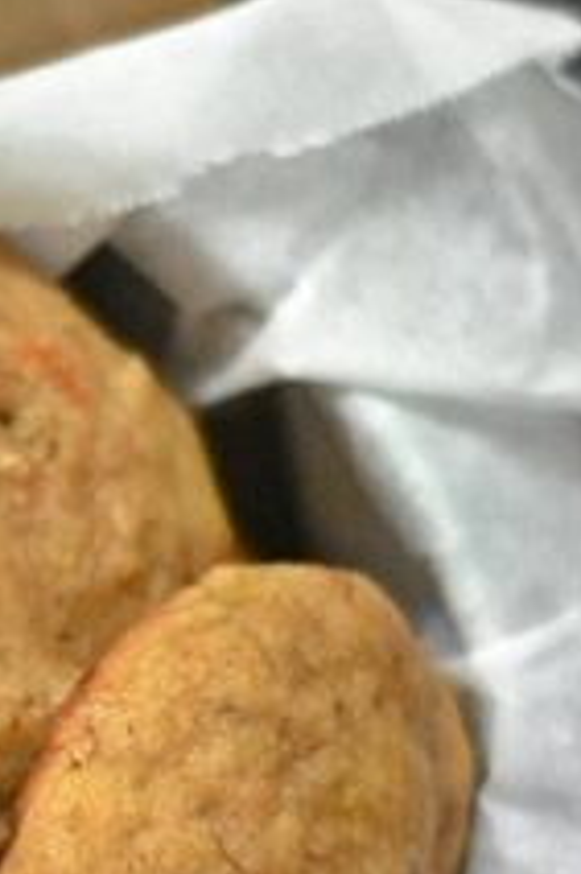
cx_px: -190
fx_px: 7080
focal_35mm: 292
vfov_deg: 7.1
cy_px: 637
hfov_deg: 4.7
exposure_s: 1/25
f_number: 1.8
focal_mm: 50
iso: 3200
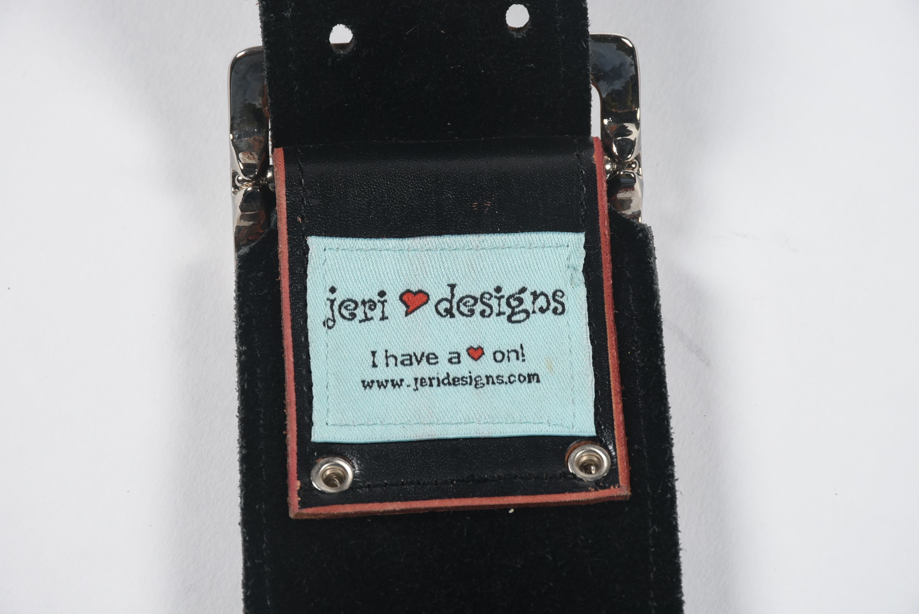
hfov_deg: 9.8
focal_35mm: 210
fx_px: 5365
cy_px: 307
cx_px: 460
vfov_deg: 6.6
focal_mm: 140
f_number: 11
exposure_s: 1/125
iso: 200
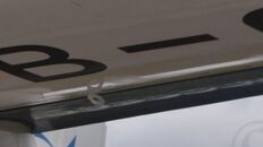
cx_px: -181
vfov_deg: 2.8
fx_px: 3017
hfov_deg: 4.9
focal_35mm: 433
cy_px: 399
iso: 200
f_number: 8
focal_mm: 50
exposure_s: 1/250
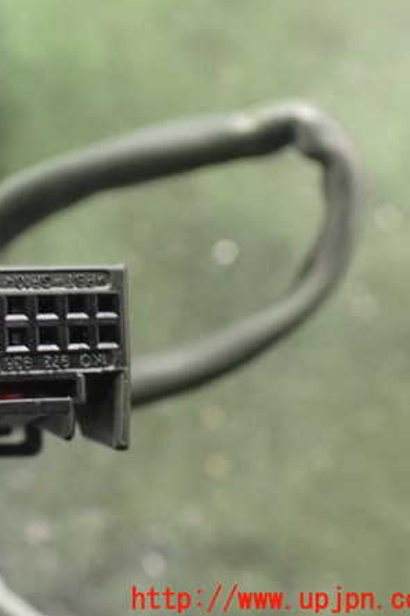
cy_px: 307
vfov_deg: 46.4
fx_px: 718
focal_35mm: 42
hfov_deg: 30.3
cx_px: 29
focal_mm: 5.4
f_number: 2.3
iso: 1250
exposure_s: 1/30
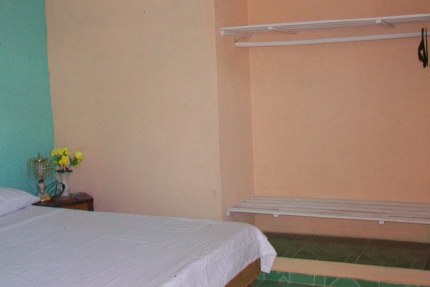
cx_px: 177
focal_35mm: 48
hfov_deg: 41.0
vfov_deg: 28.0
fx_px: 573
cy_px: 112
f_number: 2.8
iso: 120
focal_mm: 5.7
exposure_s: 1/60
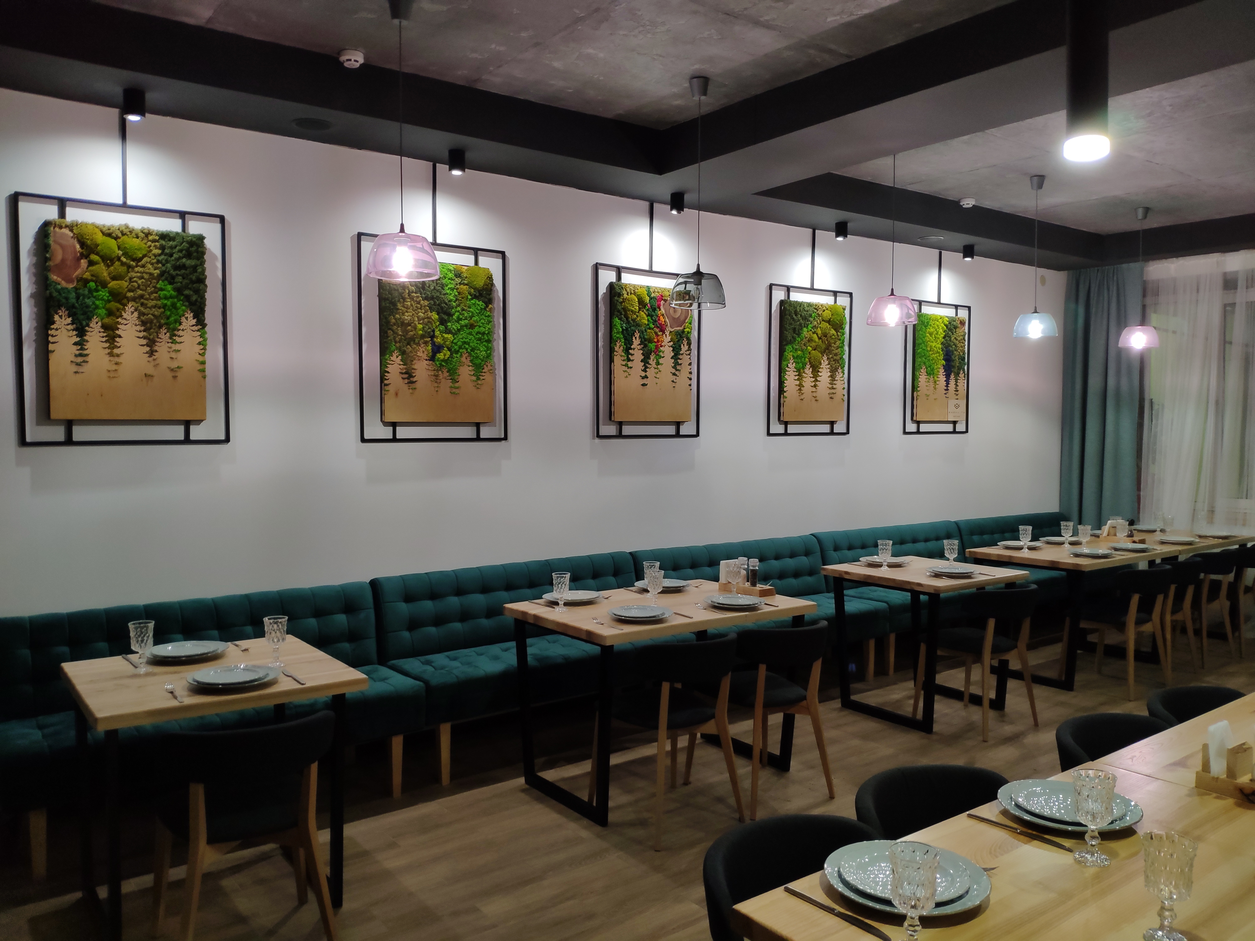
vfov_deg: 63.4
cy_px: 470
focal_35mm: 21
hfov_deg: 79.0
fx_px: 761
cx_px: 628
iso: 314
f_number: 1.8
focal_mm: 4.22
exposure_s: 1/33
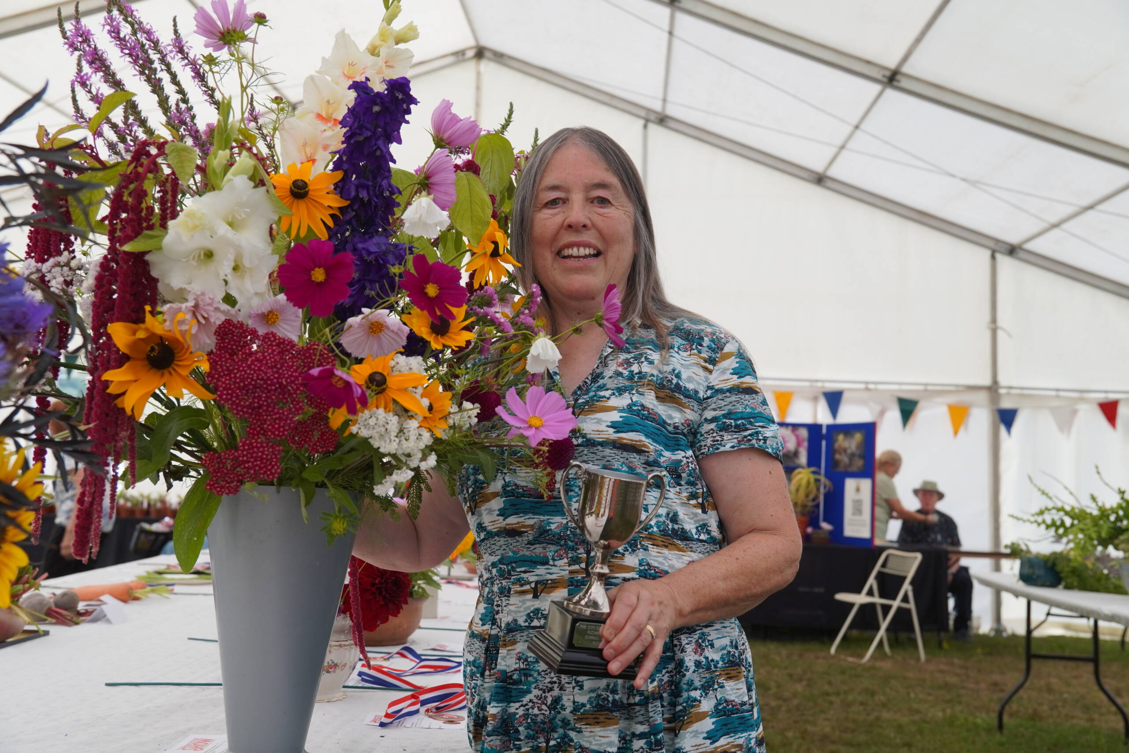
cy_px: 376
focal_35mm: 40
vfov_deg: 33.0
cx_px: 564
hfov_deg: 47.9
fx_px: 1270
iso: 320
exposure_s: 1/160
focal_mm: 27
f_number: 4
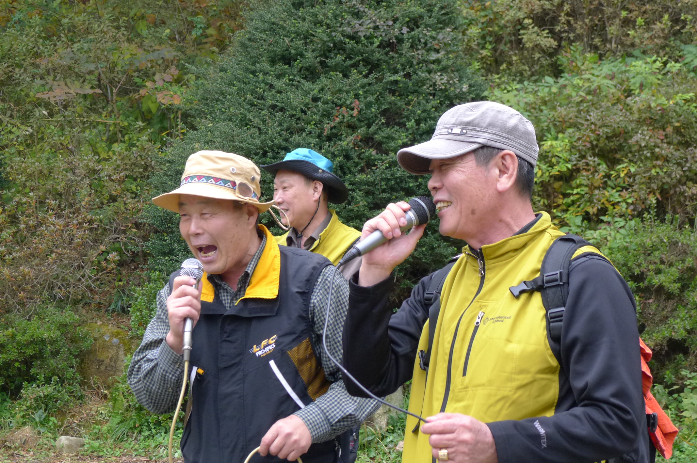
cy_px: 232
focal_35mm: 65
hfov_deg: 31.0
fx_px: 1257
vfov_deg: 20.9
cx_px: 348
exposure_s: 1/200
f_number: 2.9
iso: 250
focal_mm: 13.9
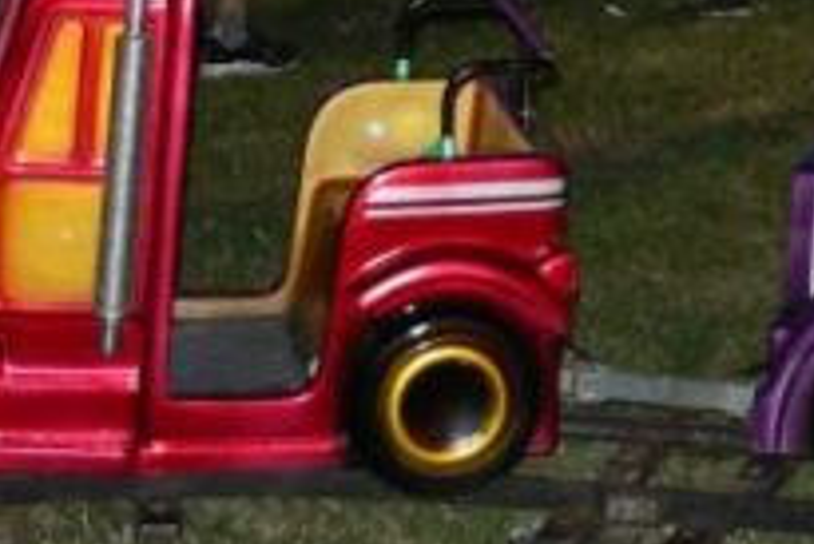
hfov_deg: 11.9
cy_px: -826
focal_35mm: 166
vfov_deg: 7.6
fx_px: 3756
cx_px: 1195
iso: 500
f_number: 4
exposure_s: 1/60
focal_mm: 18
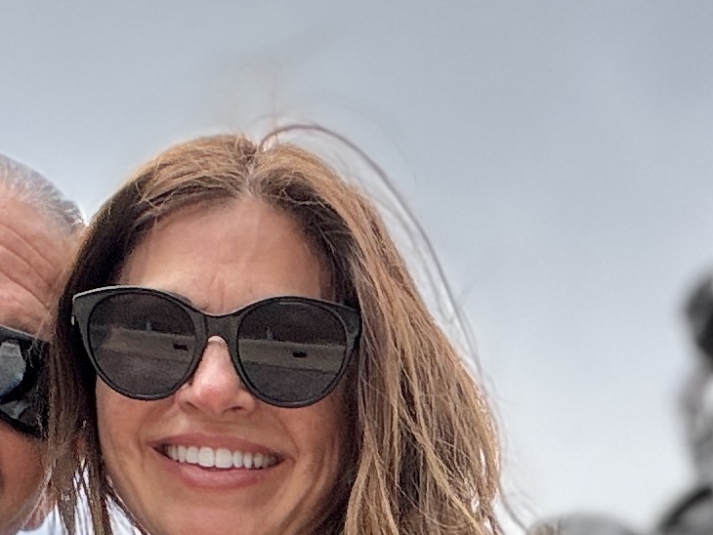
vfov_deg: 10.8
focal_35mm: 127
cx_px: 579
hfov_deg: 15.4
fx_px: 2617
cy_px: 1013
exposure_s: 1/575
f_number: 1.9
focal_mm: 2.69
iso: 25
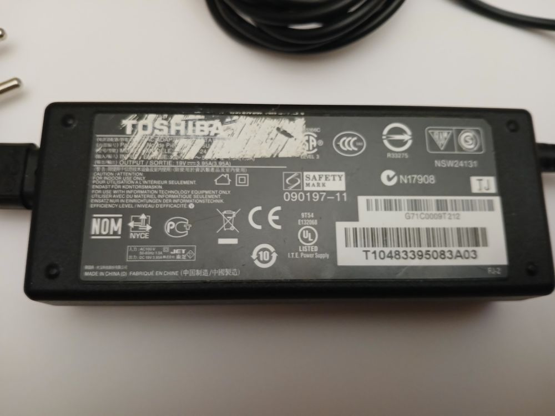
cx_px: 278
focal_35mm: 26
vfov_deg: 53.1
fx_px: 417
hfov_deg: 67.3
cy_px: 208
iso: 500
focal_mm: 3.98
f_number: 1.8
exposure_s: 1/25
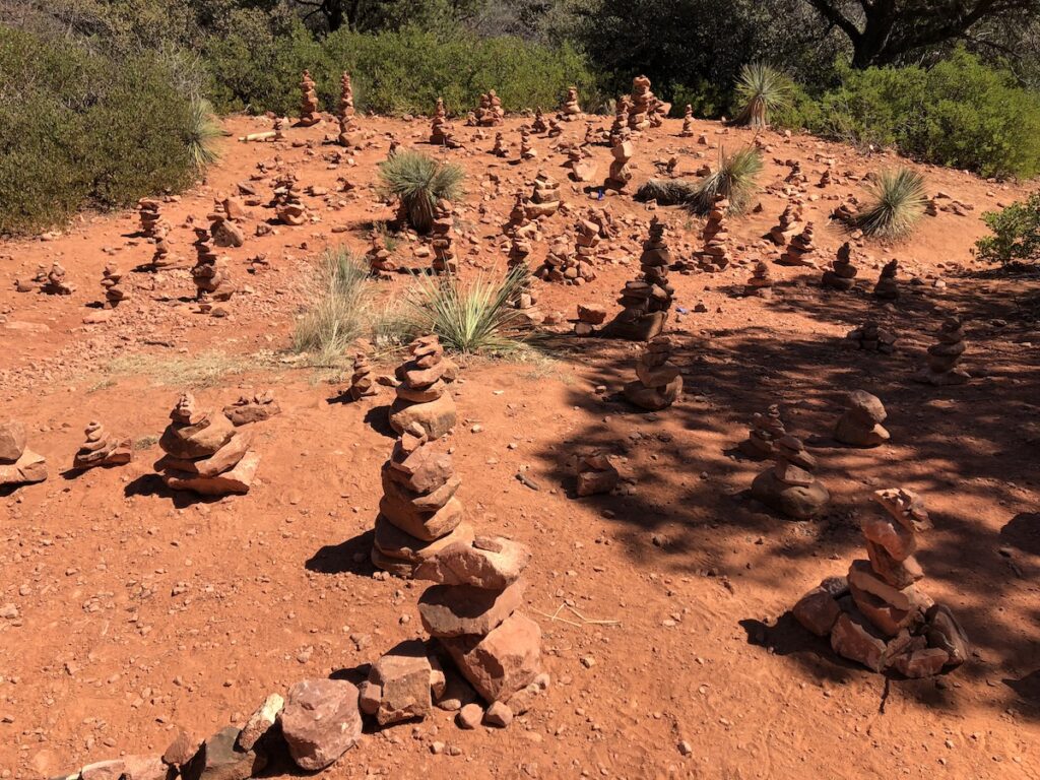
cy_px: 390
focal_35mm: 28
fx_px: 841
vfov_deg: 49.7
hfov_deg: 63.4
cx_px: 520
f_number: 1.8
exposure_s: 1/1453
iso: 20
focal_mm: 3.99
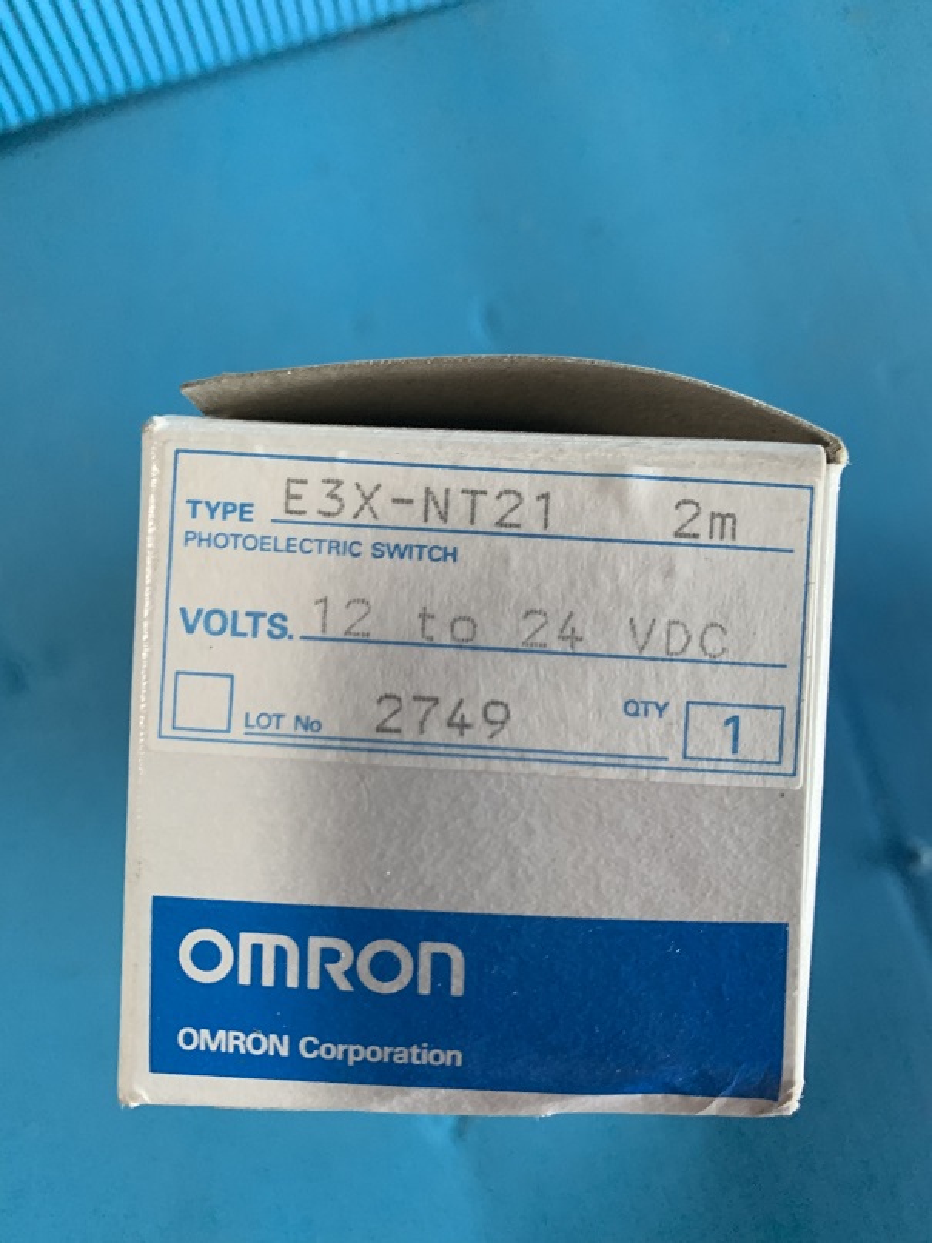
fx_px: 934
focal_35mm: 26
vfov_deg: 67.3
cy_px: 622
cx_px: 466
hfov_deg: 53.1
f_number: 1.8
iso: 320
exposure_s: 1/60
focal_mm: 4.25
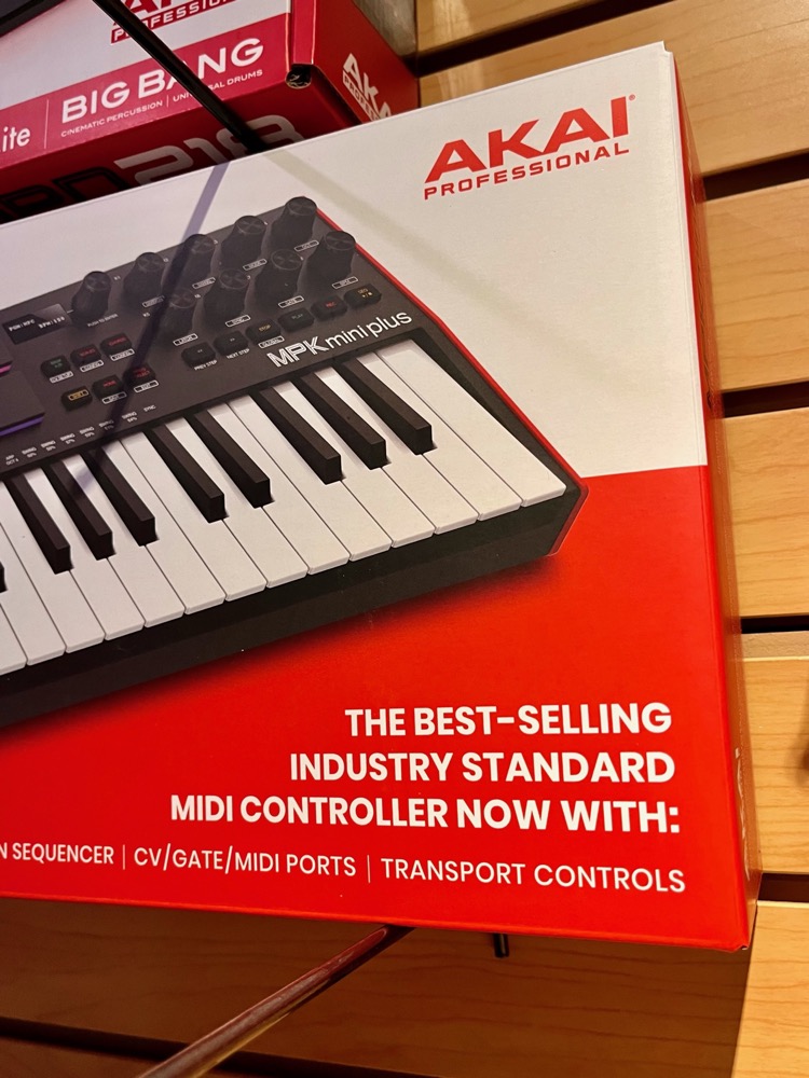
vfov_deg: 67.3
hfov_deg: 53.1
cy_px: 539
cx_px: 404
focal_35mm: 26
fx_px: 810
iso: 160
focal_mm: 5.1
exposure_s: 1/60
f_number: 1.6
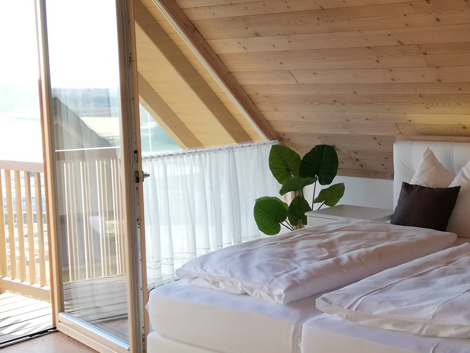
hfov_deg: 32.2
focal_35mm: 59
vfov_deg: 24.8
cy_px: 163
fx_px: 801
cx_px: 337
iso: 80
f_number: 2.2
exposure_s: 1/50
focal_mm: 3.81
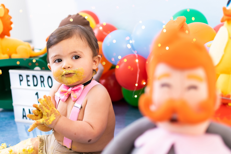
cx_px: 116
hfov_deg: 37.9
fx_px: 337
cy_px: 77
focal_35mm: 52
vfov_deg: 25.8
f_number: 2
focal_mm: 35
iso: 100
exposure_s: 1/125
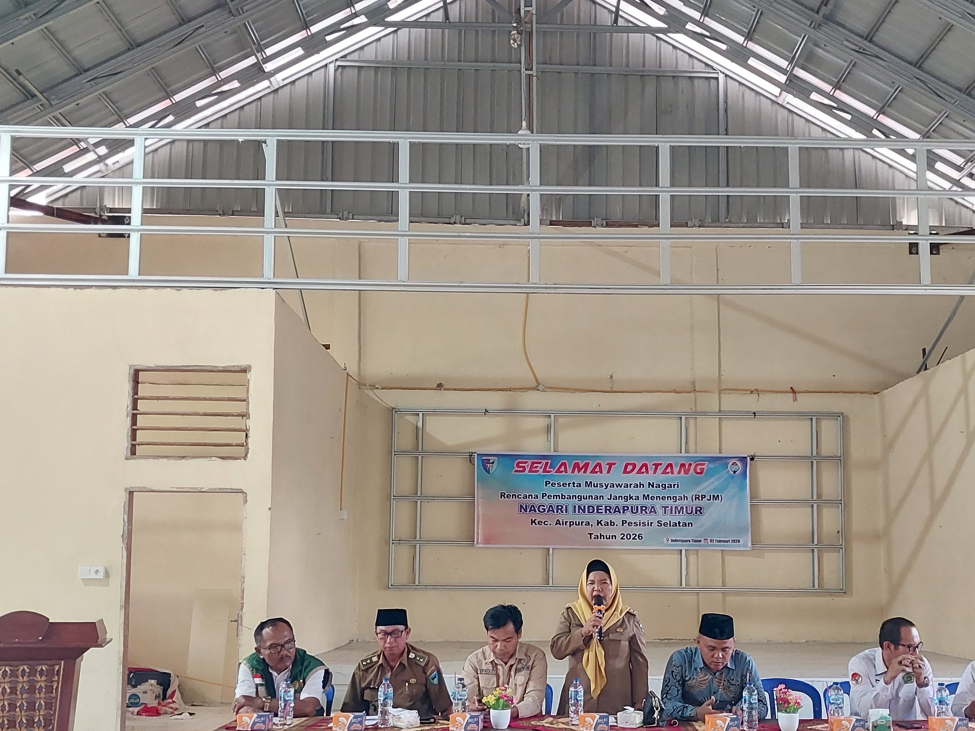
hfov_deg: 43.8
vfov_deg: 33.3
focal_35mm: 43
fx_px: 1211
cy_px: 487
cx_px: 540
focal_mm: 4.6
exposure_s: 1/40
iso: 400
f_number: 1.8
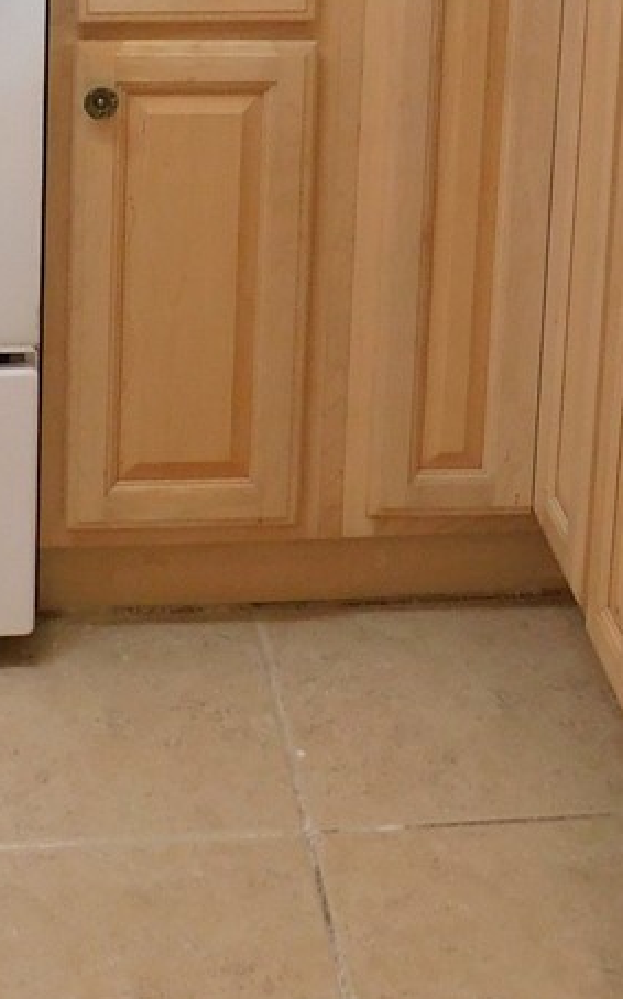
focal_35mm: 86
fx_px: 2341
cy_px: -293
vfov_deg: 21.8
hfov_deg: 15.2
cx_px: 258
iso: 180
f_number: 3
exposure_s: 1/30
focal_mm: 4
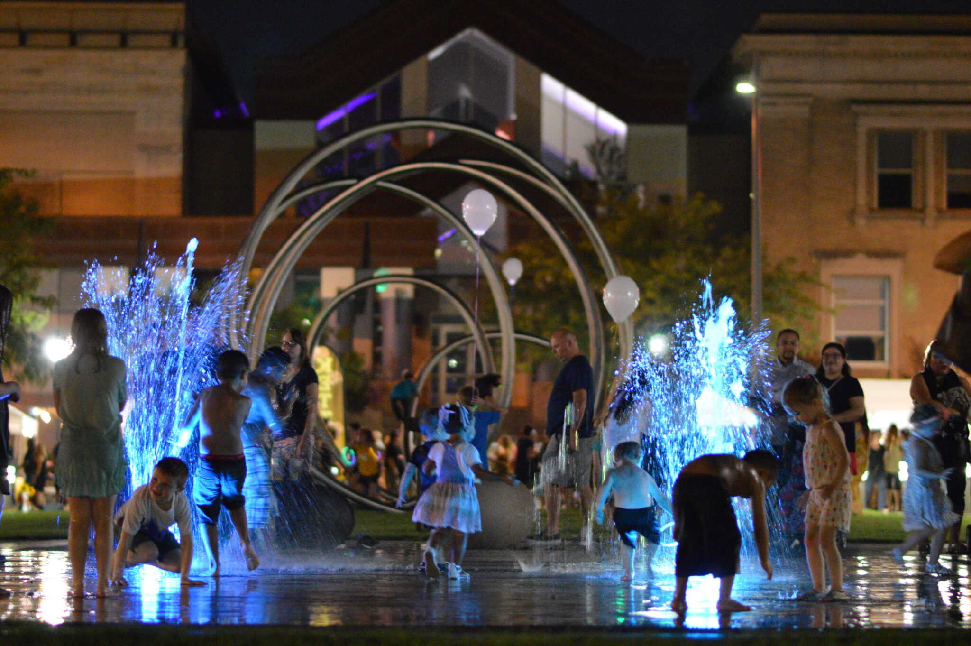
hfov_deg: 16.1
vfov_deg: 10.7
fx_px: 3436
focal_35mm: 128
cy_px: 323
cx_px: 486
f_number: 1.8
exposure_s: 1/50
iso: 3200
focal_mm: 85
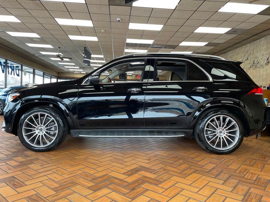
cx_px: 135
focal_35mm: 26
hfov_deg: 67.3
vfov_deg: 53.1
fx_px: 203
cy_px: 101
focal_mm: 4.2
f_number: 1.6
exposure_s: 1/120
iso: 64
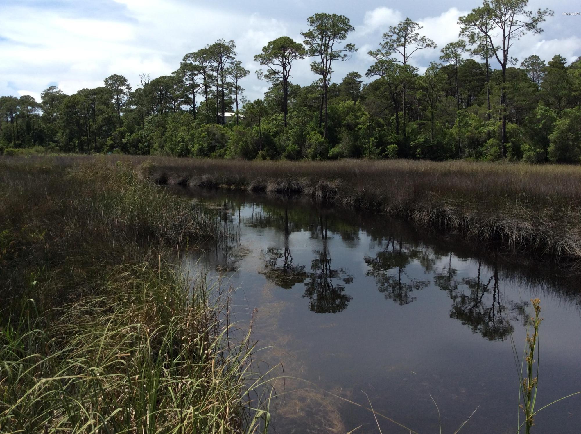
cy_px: 217
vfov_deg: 42.8
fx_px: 553
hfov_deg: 55.4
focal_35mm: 33
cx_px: 290
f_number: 2.4
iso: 32
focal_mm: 3.3
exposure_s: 1/1546
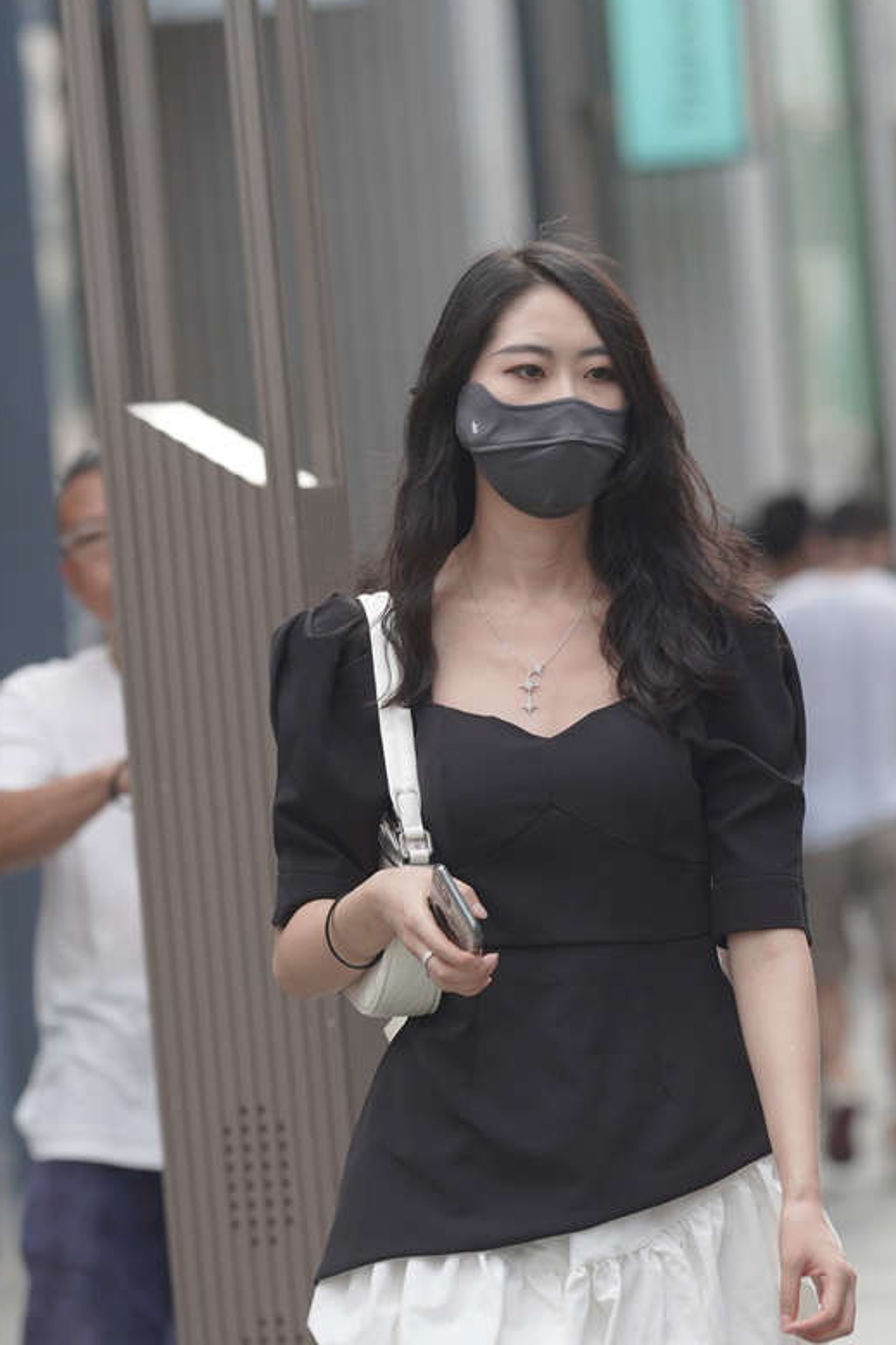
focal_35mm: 312
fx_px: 11652
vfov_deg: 6.6
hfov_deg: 4.4
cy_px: 1034
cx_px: 293
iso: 320
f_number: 3.2
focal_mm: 135
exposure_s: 1/400
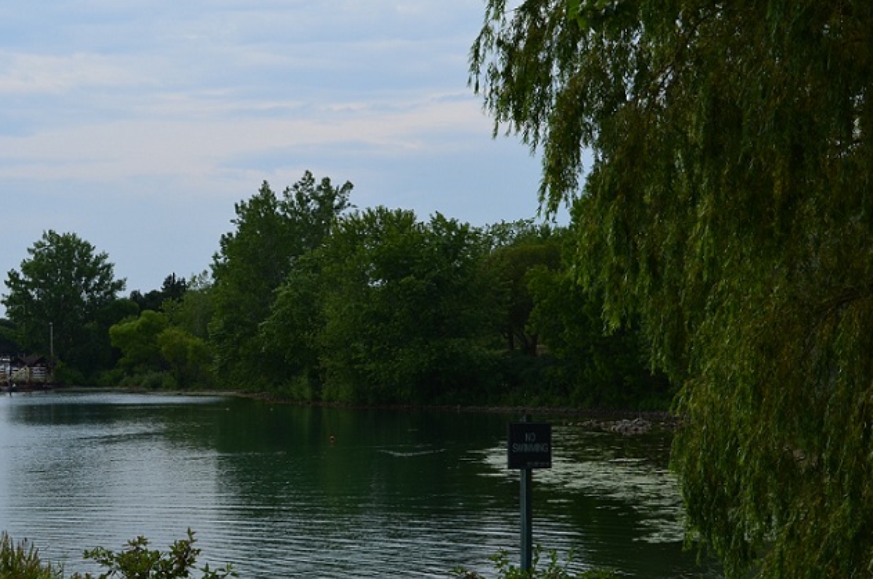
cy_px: 296
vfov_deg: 17.6
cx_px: 343
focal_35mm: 77
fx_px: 1863
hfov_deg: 26.3
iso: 180
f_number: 8
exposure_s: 1/250
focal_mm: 36
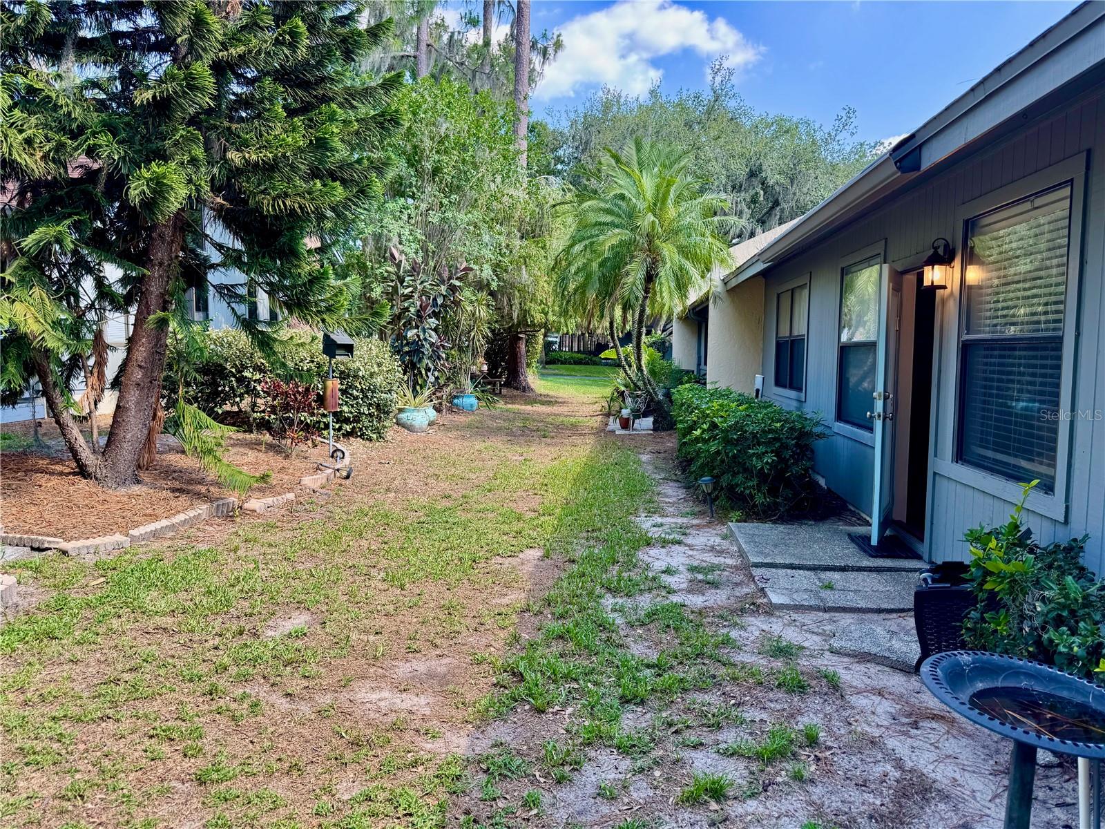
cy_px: 414
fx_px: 766
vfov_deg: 56.8
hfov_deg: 71.6
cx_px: 552
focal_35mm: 24
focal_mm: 6.76
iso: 80
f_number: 1.78
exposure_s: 1/334
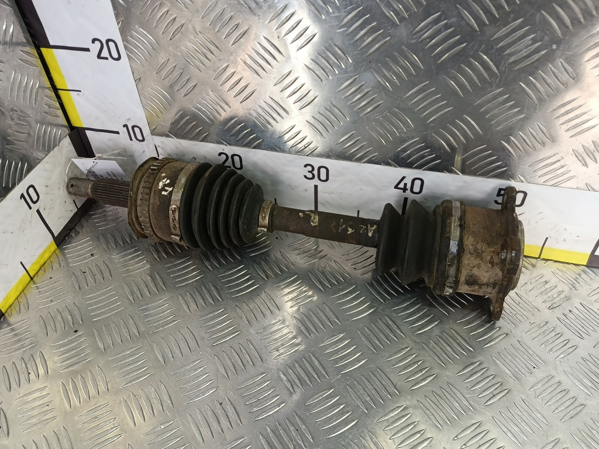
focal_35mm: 23
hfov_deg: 73.9
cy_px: 224
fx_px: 398
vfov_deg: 58.9
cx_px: 300
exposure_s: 1/50
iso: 90
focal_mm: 4.11
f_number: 1.6
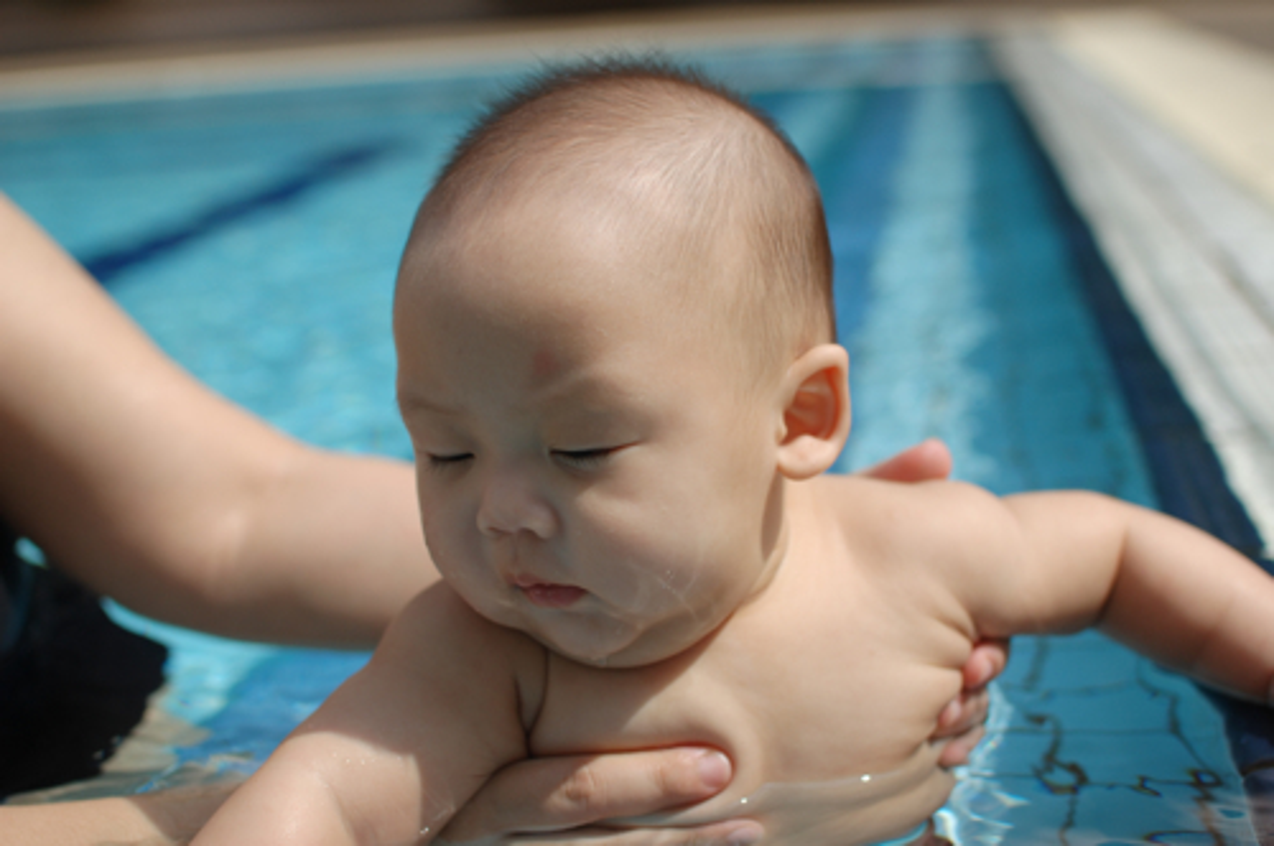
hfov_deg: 37.9
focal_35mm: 52
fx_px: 1855
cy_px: 423
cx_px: 637
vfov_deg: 25.7
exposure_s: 1/3200
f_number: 2.8
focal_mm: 35
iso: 200
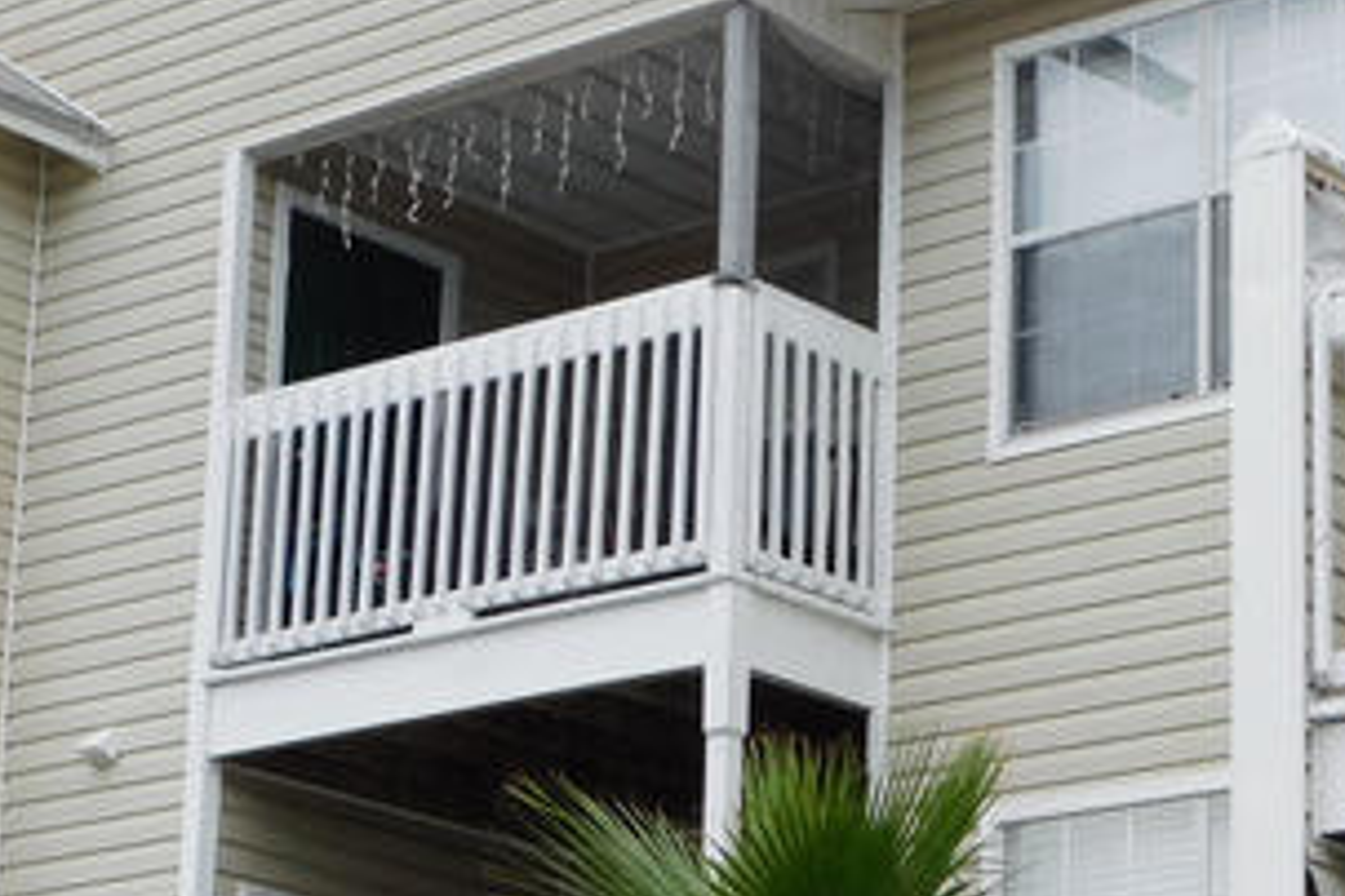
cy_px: 829
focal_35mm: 112
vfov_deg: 12.1
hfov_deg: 18.1
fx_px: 4184
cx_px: 1056
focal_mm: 9
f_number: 3.8
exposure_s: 1/800
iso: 125
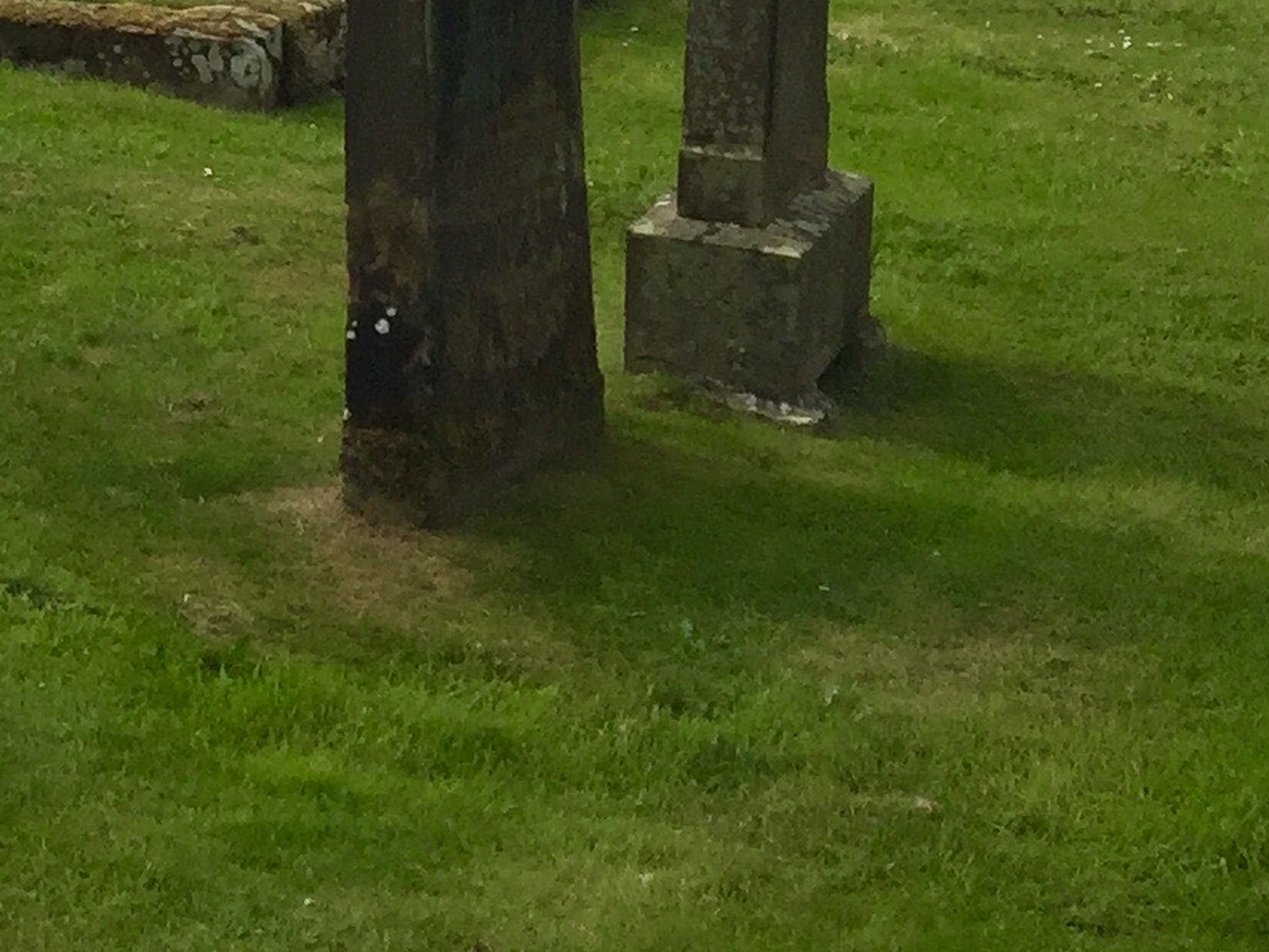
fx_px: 4180
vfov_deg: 12.1
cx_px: -1159
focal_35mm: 114
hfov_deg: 14.7
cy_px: -659
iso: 32
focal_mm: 4.15
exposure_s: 1/1980
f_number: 2.2
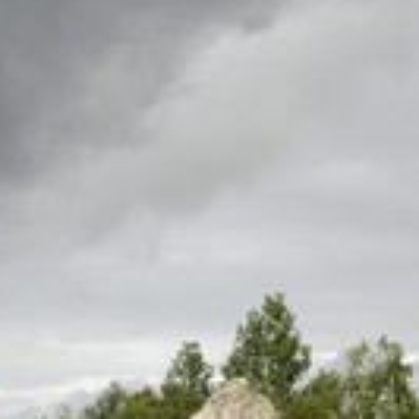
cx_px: 268
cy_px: 318
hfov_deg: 13.0
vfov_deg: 13.0
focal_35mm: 134
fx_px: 1835
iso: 200
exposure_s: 1/200
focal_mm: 50
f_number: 10
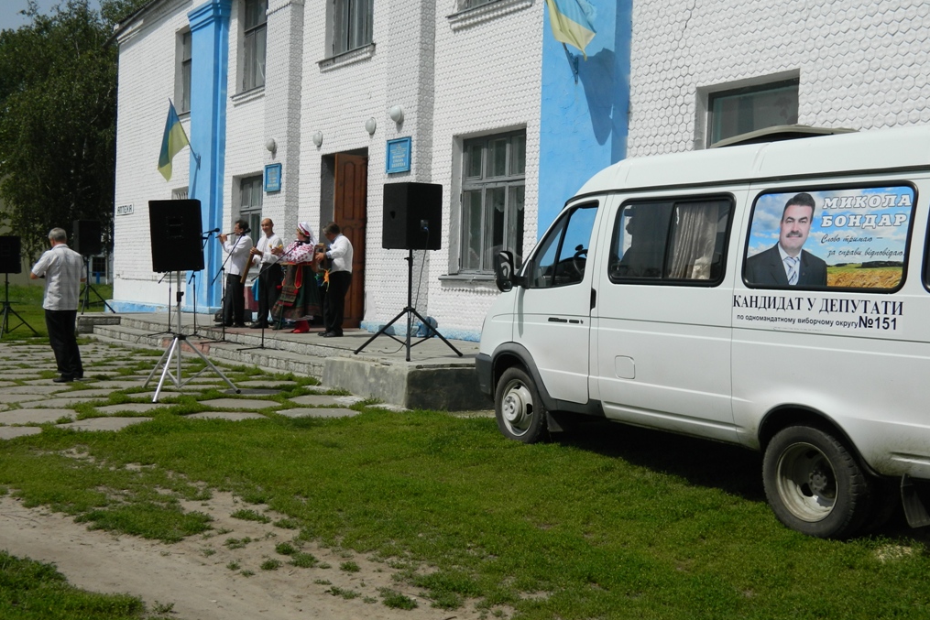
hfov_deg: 45.4
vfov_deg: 31.2
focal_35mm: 43
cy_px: 317
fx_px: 1111
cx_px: 468
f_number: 9.8
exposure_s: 1/250
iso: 80
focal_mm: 7.3
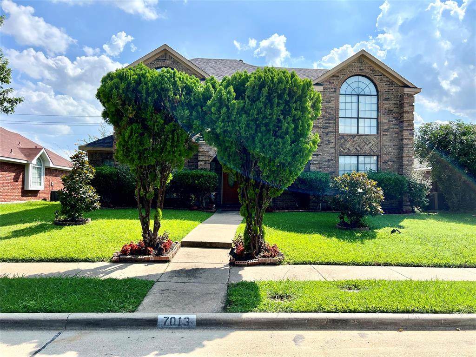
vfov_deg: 53.1
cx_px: 238
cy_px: 178
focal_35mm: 26
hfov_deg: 67.3
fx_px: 358
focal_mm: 5.7
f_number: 1.5
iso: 50
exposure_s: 1/3165
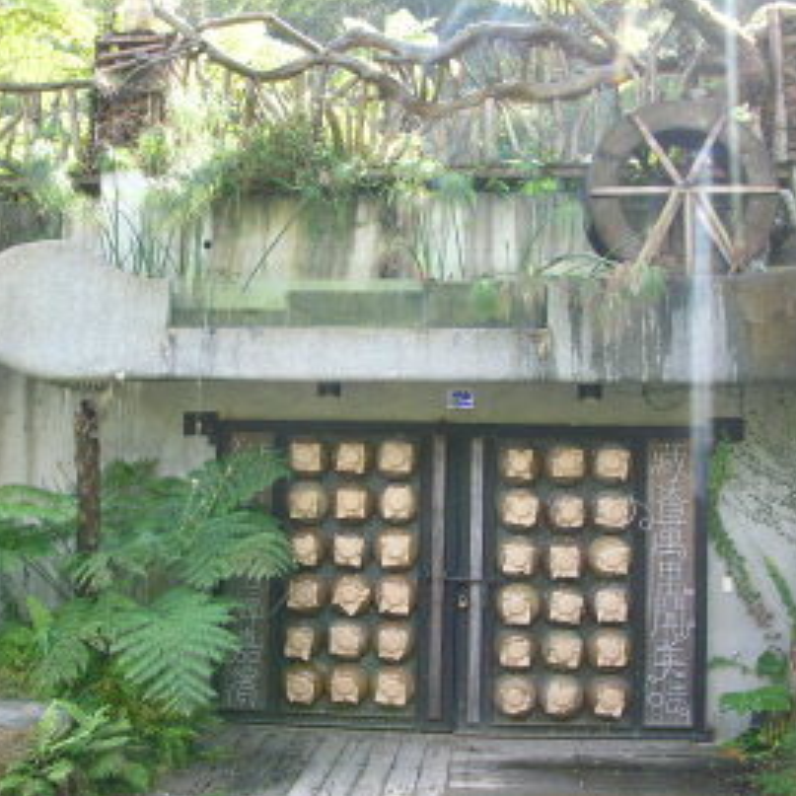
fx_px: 1093
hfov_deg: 39.7
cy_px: 394
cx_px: 284
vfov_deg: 40.0
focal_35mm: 42
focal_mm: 5.8
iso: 71
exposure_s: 1/107
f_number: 3
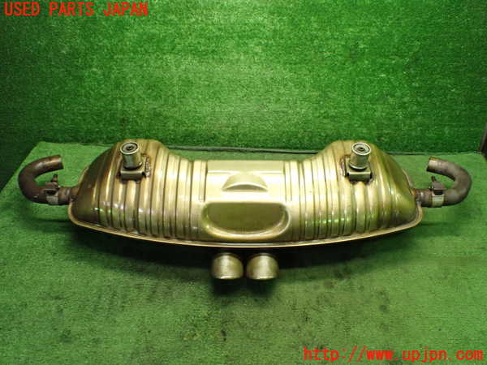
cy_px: 182
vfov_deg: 46.8
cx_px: 244
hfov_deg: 60.0
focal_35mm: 30
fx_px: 422
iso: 800
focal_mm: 5.4
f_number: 2.3
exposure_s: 1/125
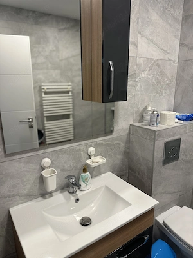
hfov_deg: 56.8
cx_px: 96
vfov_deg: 71.6
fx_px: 178
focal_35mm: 24
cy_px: 129
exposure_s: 1/100
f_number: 1.78
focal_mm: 6.86
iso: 125
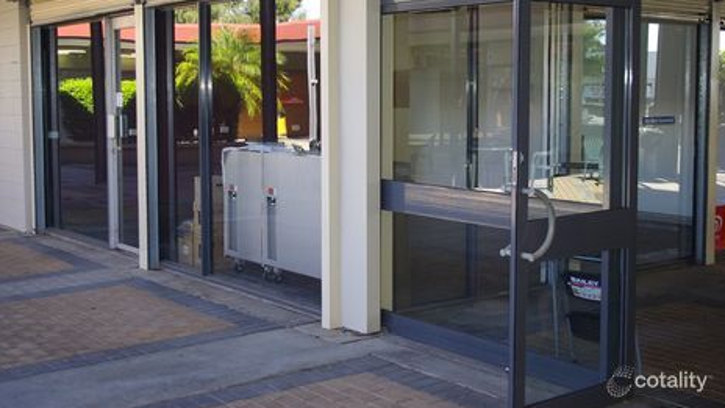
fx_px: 1000
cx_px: 366
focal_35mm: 52
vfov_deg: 23.0
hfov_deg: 39.9
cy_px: 168
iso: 200
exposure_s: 1/100
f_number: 4
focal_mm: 32.5
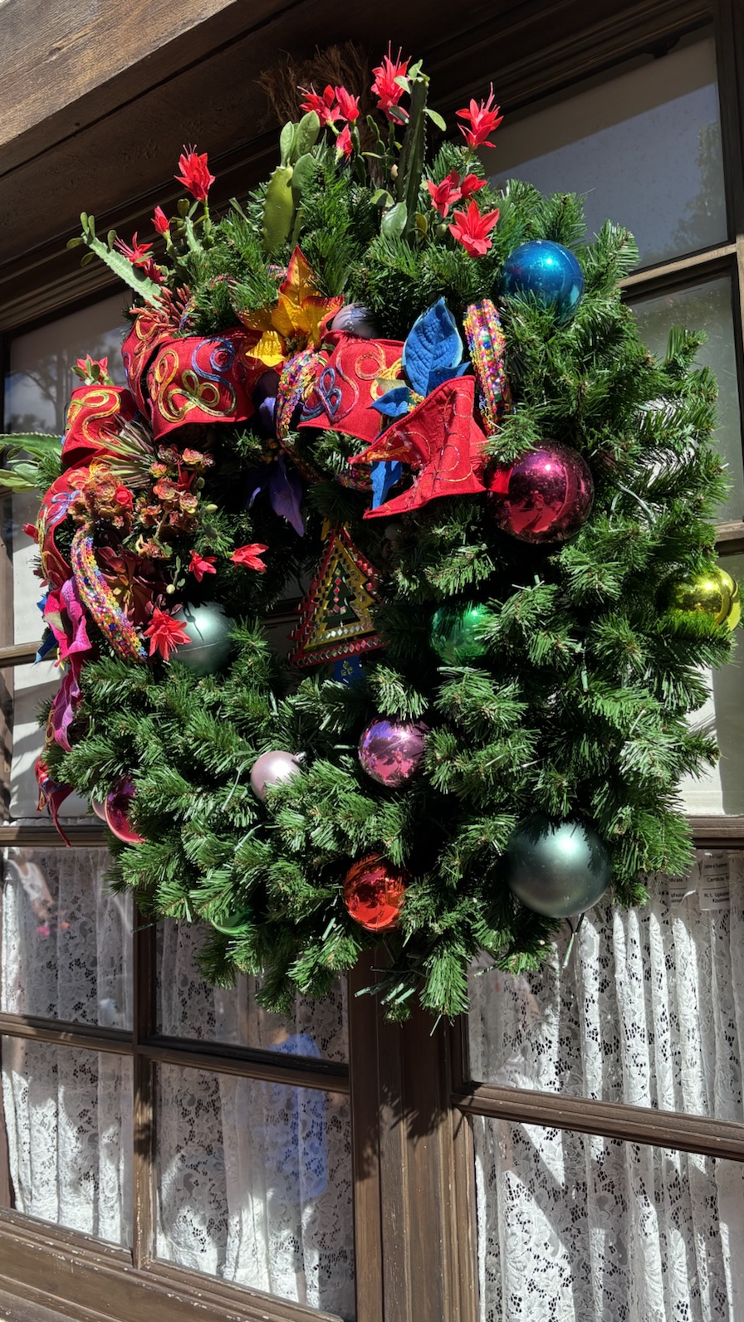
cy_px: 651
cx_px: 370
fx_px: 1122
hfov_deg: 36.7
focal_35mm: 32
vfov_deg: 61.0
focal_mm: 5.96
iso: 50
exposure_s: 1/1233
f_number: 1.6
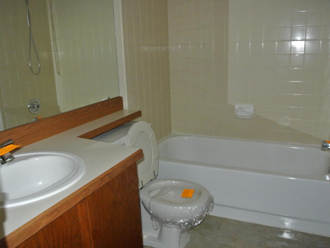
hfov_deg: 60.0
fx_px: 286
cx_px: 168
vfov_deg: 46.8
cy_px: 125
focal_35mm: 30
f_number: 3.5
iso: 1250
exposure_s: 1/60
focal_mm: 10
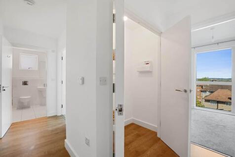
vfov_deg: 77.3
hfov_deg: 100.4
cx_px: 118
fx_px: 98
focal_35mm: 15
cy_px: 78
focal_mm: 10
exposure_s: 1/5
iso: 250
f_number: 8
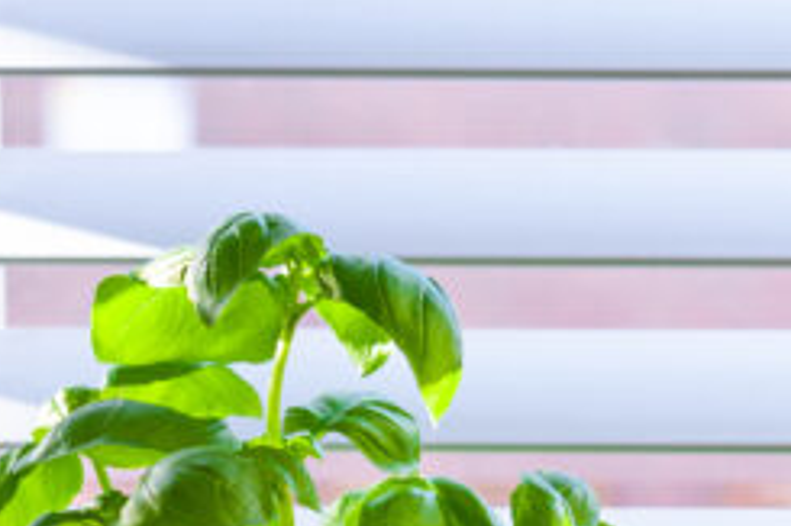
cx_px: 1007
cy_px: 818
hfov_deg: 12.7
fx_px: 3447
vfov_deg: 8.5
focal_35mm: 157
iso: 400
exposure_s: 1/80
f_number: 4.5
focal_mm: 50
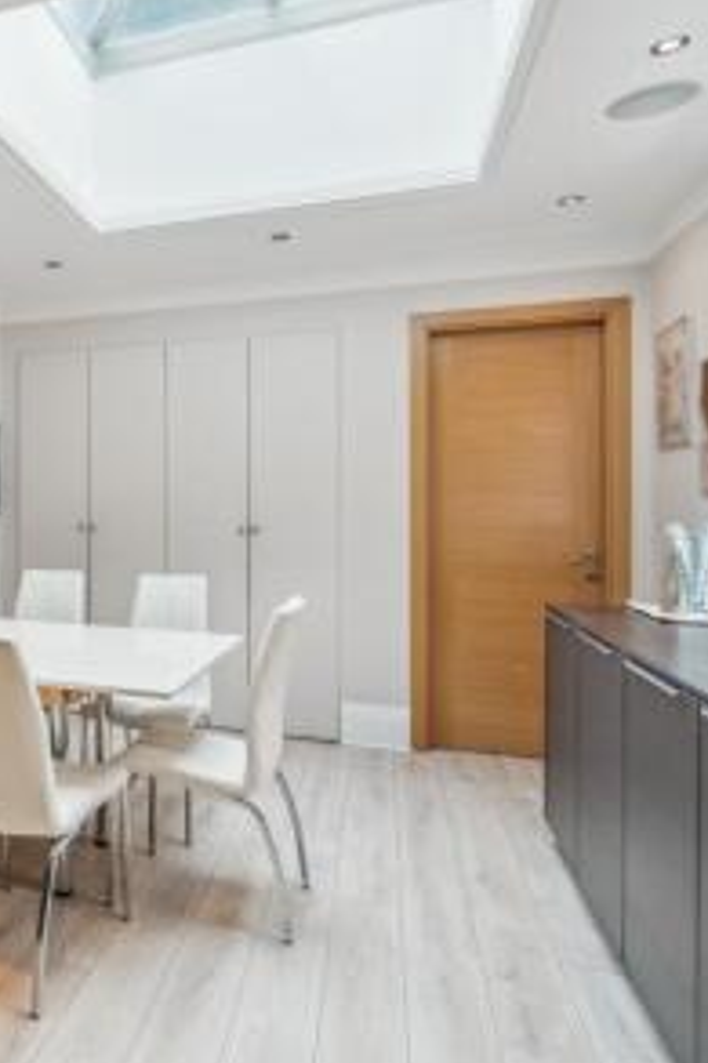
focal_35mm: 26
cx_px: 33
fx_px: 768
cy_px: 506
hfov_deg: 43.8
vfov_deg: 69.4
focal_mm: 16
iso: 640
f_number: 6.3
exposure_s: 1/25
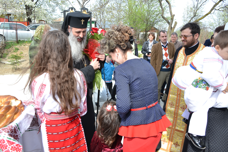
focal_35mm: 27
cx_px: 114
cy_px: 76
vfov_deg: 47.9
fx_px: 171
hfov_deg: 67.4
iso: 200
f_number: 5
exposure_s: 1/400
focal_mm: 18
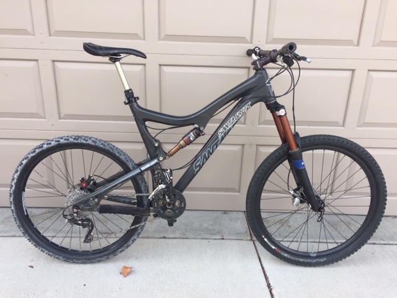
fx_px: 333
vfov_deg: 48.2
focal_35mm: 29
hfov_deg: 61.7
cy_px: 149
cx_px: 198
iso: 32
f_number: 2.2
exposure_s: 1/335
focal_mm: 4.15
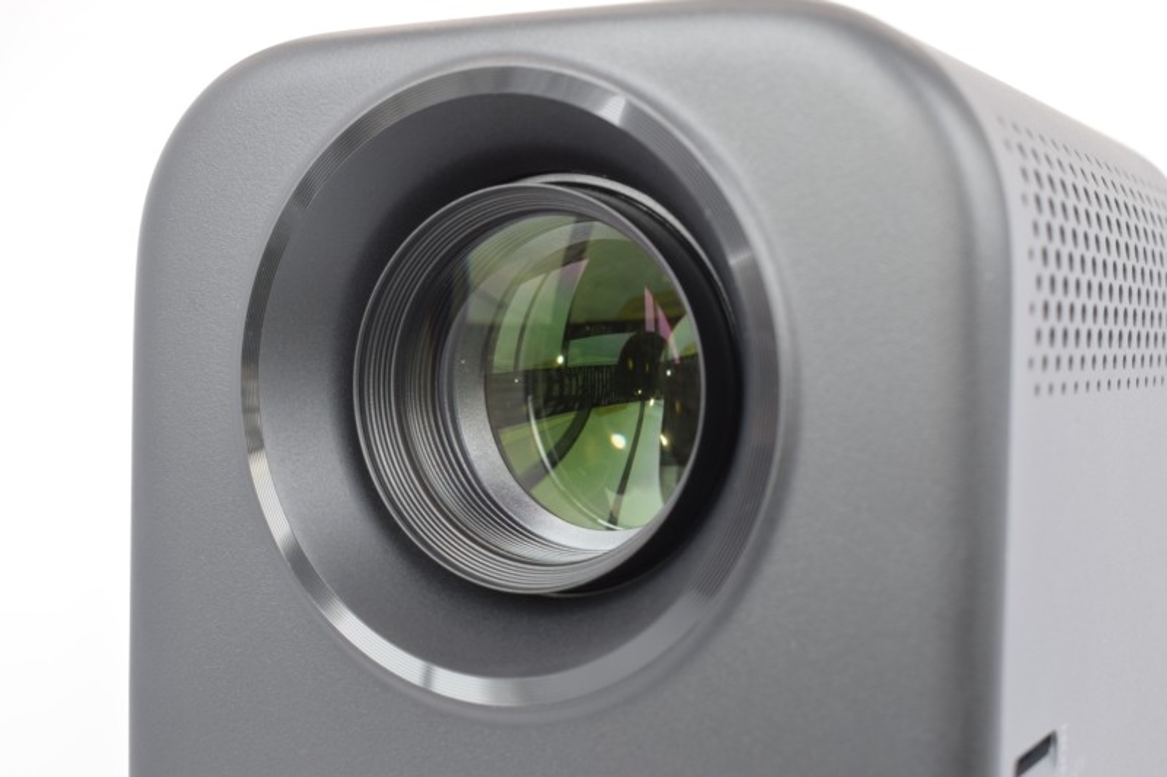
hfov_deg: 38.9
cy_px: 388
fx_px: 1653
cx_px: 584
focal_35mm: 51
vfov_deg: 26.5
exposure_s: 1/40
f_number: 10
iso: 640
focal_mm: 34
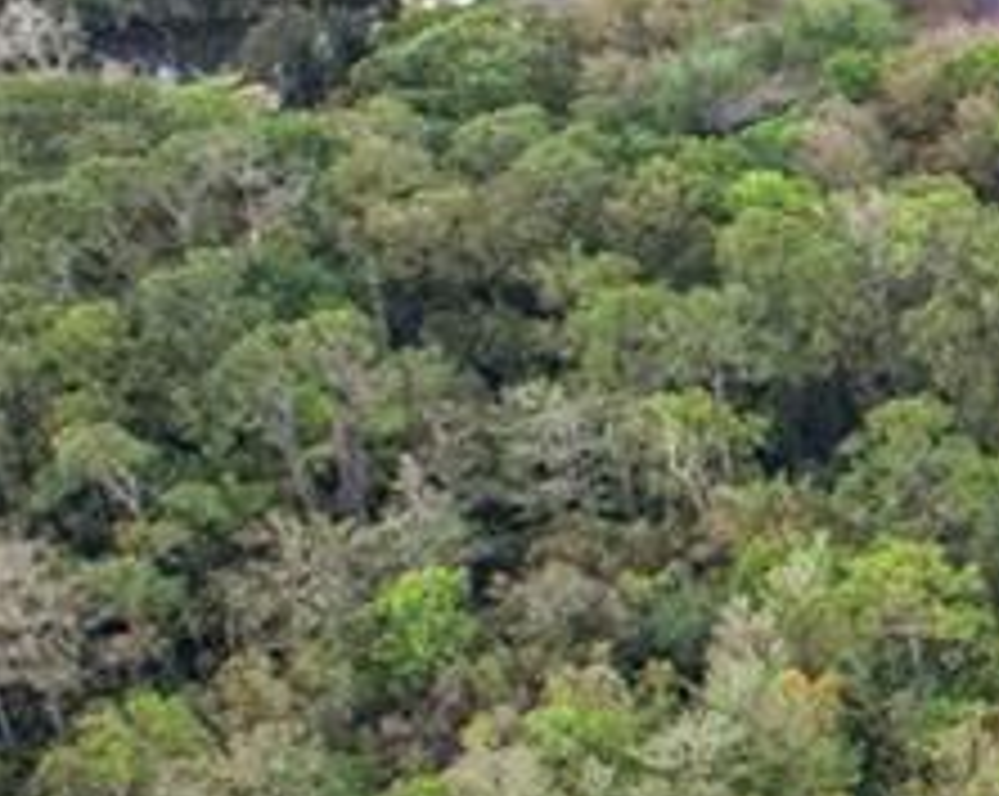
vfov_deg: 10.3
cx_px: 3015
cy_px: 445
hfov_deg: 9.8
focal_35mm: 149
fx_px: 4400
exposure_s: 1/400
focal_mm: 8.4
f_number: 2.8
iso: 400
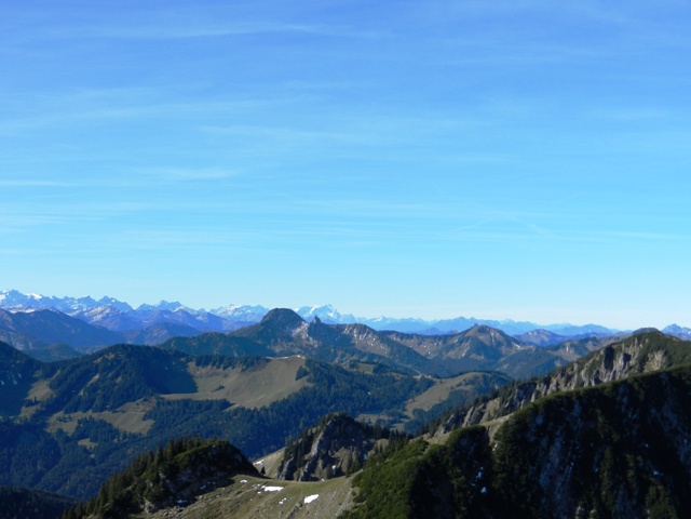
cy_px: 260
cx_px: 346
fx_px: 1058
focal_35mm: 53
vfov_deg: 27.5
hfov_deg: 36.2
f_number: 4.4
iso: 160
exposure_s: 1/1000
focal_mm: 9.4
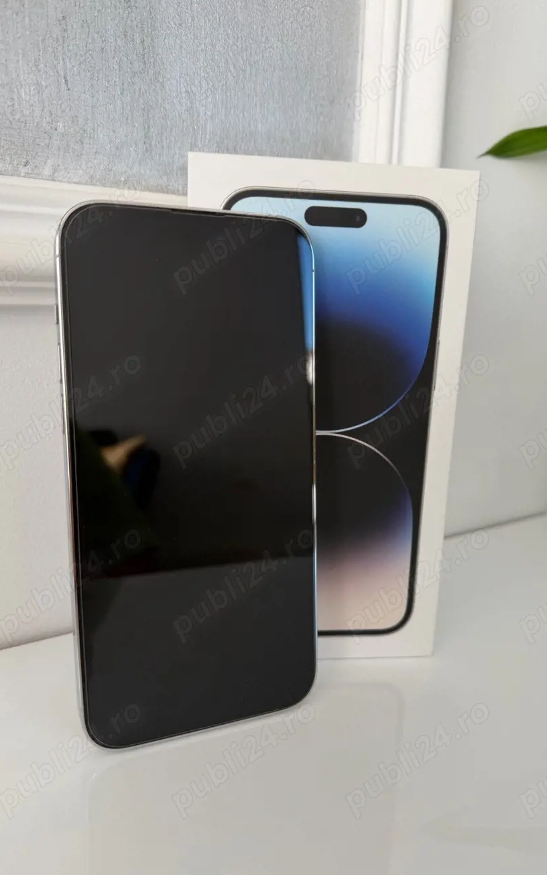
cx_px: 288
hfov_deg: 47.6
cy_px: 434
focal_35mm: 26
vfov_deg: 70.4
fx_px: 620
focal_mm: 6.76
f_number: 1.78
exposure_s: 1/208
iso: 64
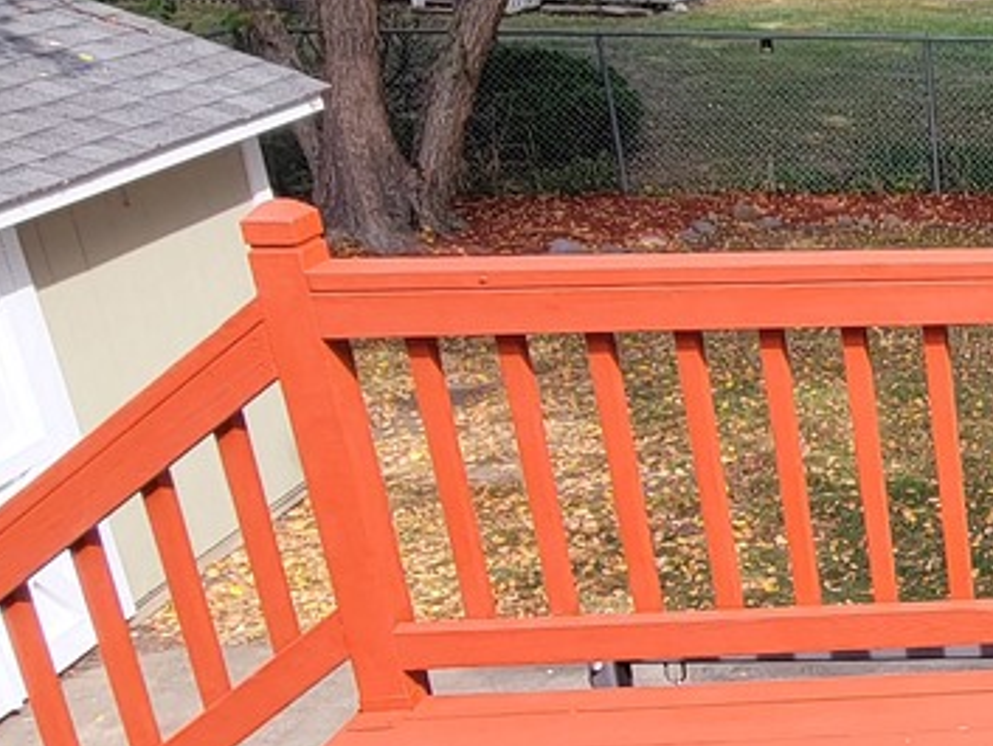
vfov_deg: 27.5
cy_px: 394
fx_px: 1521
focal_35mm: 53
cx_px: 1558
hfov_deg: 25.3
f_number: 2.2
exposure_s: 1/276
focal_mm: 2.2
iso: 50
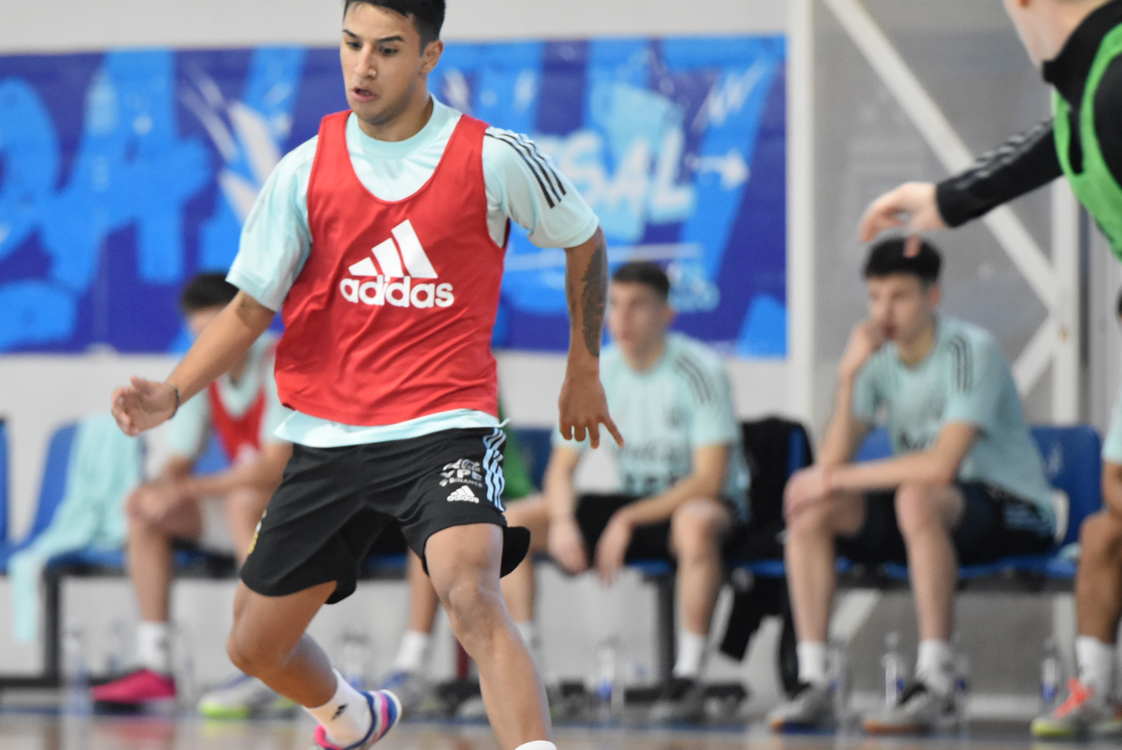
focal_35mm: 387
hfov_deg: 5.3
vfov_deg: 3.6
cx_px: 411
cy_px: 417
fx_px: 12070
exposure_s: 1/320
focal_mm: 200
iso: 3200
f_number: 2.8
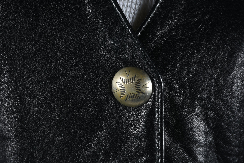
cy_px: 82
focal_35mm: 210
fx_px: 1424
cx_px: 122
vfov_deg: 6.6
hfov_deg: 9.8
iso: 200
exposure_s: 1/125
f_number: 14
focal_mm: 140
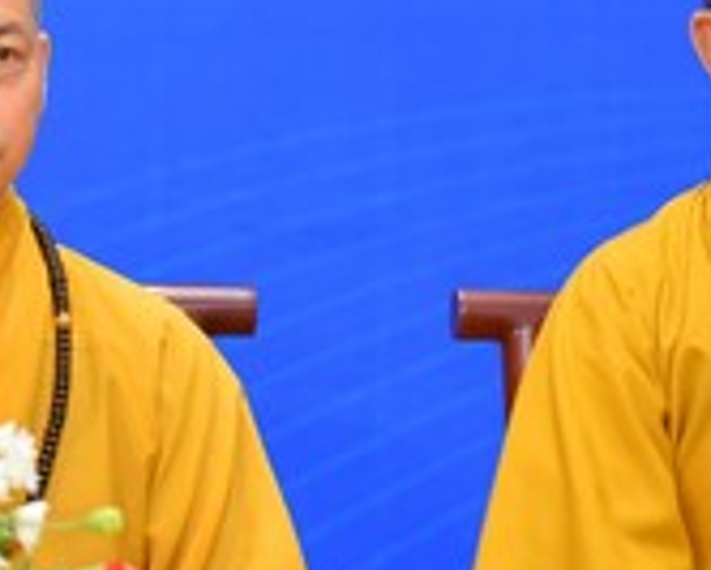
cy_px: -58
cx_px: -47
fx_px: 10043
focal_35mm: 477
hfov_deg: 4.0
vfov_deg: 3.2
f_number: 2.8
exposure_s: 1/160
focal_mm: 130
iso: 800
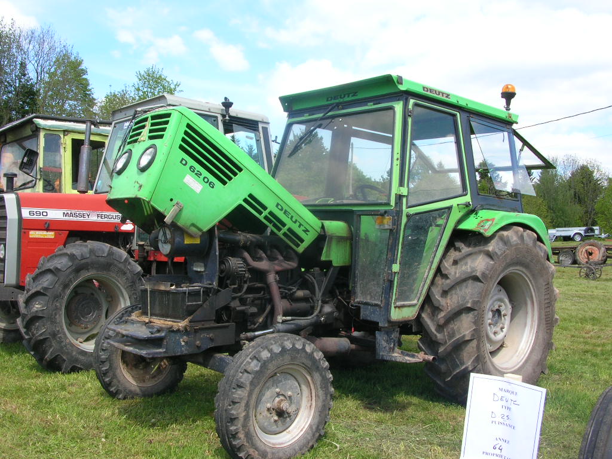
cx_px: 306
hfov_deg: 52.6
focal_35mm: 35
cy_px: 230
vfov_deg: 40.7
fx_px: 619
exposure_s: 1/117
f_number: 5.6
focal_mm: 5.8
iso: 50
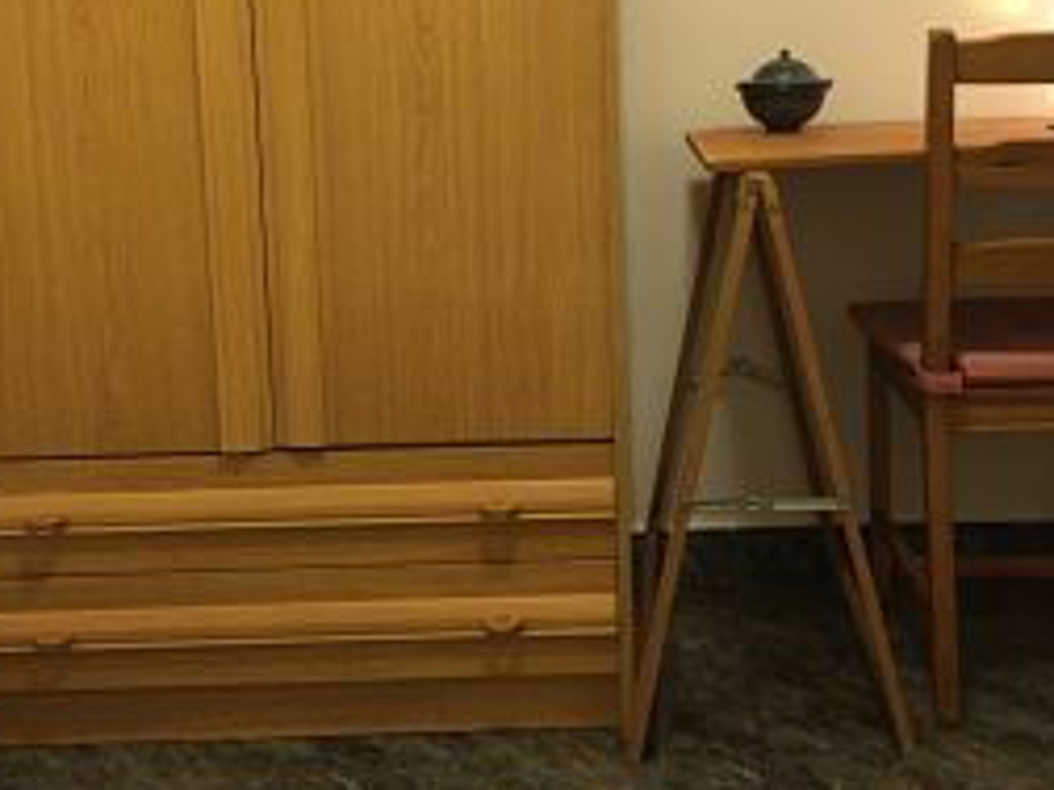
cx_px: 640
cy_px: 201
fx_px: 1401
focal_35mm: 46
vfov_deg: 31.0
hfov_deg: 41.0
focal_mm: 4.15
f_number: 2.2
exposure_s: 1/33
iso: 320
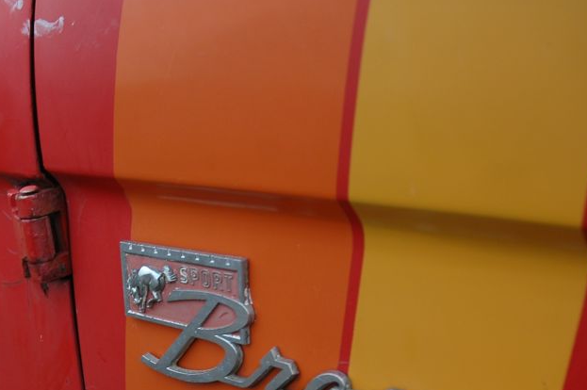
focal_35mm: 52
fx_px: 847
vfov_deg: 24.9
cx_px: 149
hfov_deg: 37.3
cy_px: 373
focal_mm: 18
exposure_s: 1/50
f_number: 3.5
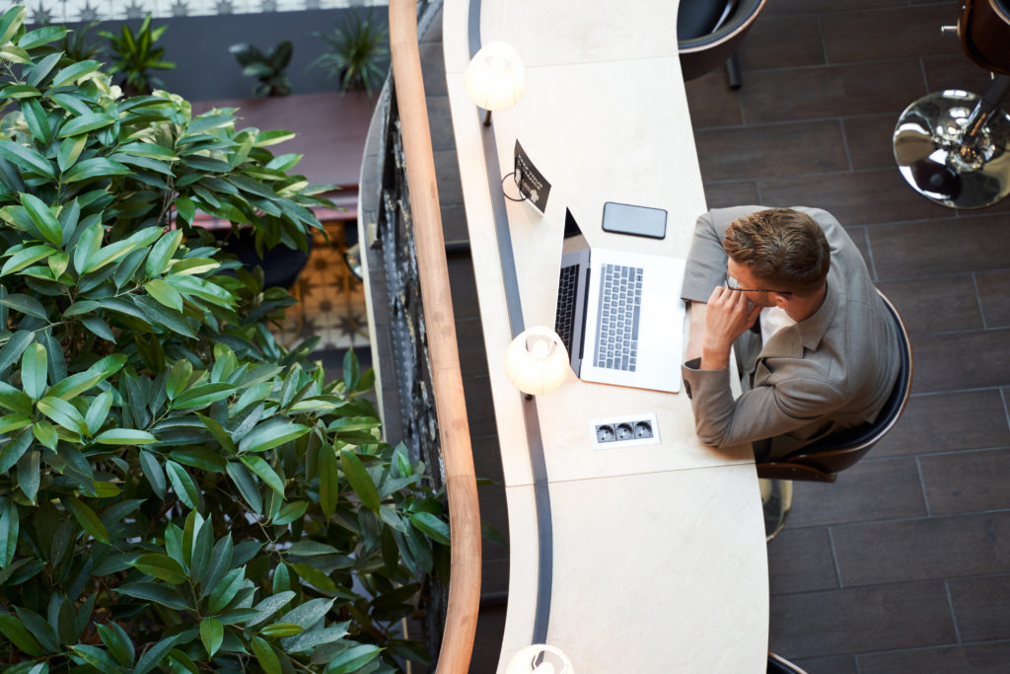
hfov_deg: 27.0
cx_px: 505
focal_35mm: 75
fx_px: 2104
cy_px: 337
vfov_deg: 18.2
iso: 640
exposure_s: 1/200
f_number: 3.5
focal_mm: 75
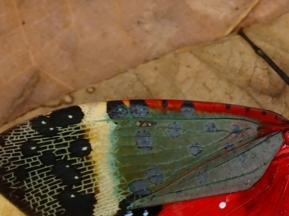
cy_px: 179
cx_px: 350
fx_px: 1644
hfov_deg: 9.9
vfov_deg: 7.5
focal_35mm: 197
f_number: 5.6
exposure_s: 1/500
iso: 100
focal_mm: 12.73
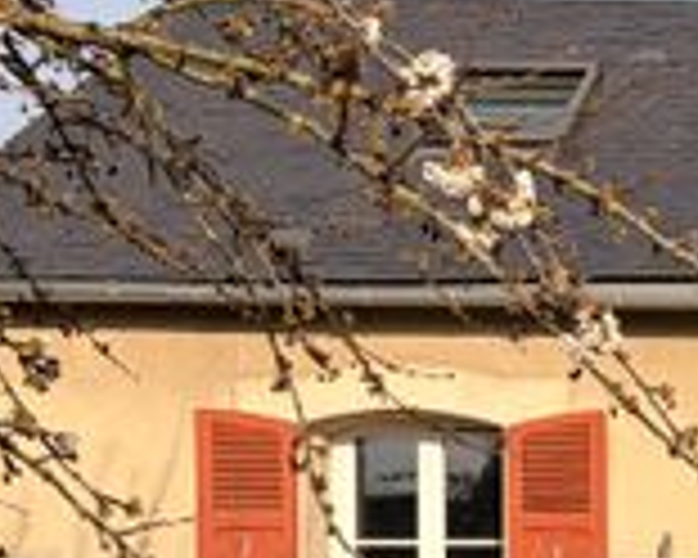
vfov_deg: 15.1
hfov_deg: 17.0
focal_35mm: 98
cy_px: 680
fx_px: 2024
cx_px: 1157
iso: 50
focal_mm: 5.96
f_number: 1.6
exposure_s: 1/4065
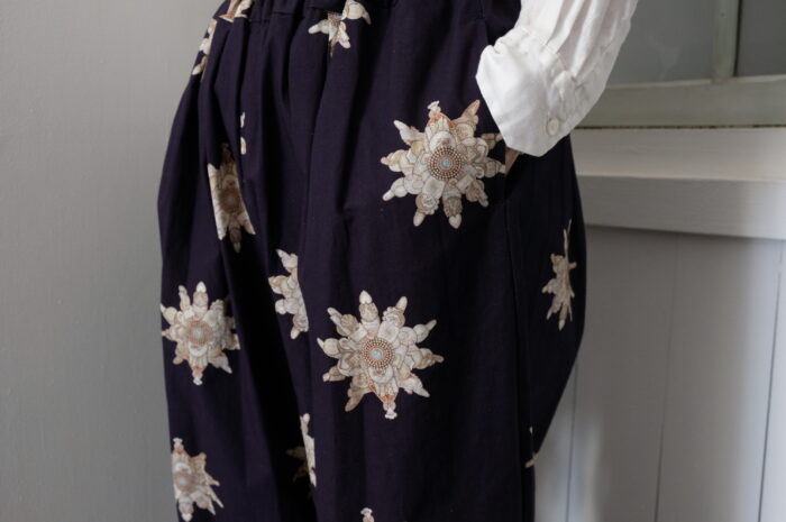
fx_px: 785
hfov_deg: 53.2
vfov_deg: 36.8
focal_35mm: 36
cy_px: 261
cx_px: 393
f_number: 5.6
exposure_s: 1/125
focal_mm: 24.3
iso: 2500
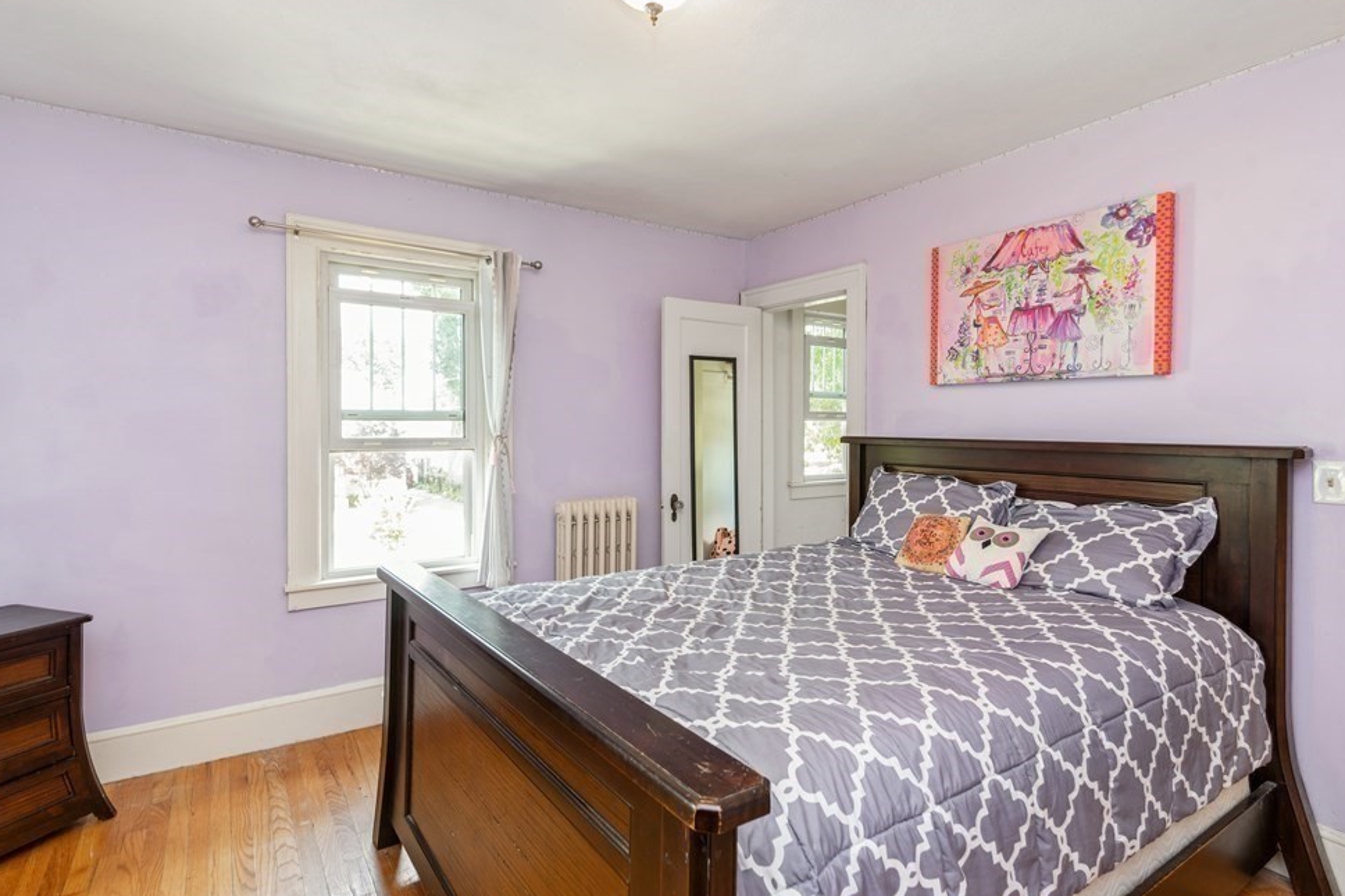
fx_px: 672
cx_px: 675
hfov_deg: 90.0
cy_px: 433
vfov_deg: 67.3
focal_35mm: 18
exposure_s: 1/6
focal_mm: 17
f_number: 8
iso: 250
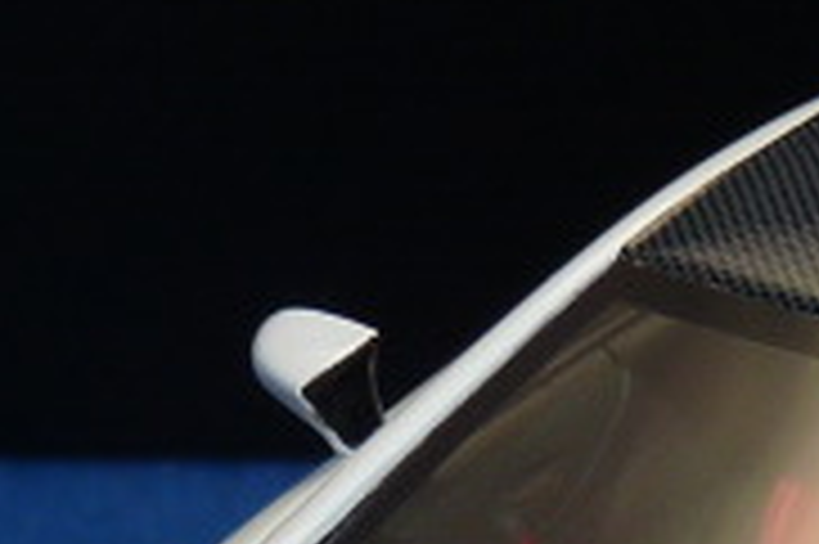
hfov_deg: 4.7
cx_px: 810
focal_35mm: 436
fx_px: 9910
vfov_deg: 3.1
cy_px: 904
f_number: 3.4
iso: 100
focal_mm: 11.9
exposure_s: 1/40
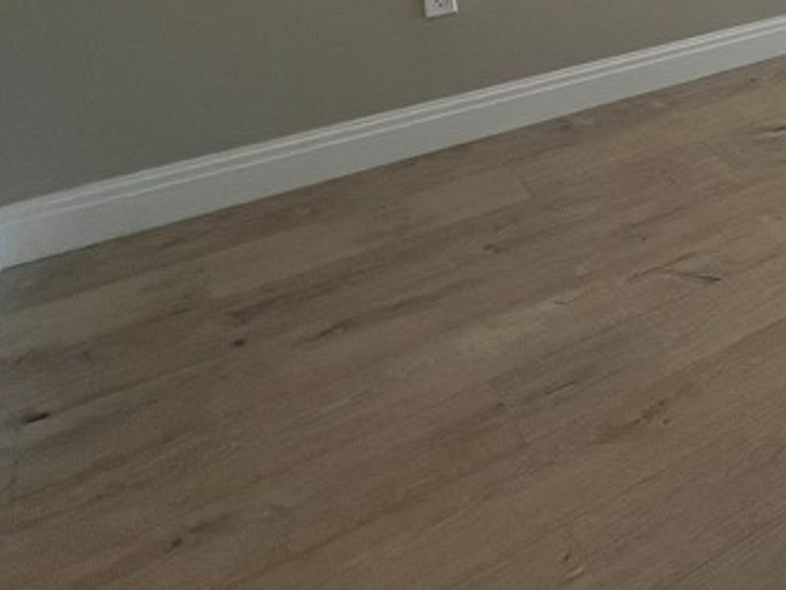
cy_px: -212
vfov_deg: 28.3
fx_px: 909
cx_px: 1140
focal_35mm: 40
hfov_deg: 30.2
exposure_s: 1/128
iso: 32
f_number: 1.8
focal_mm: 1.57
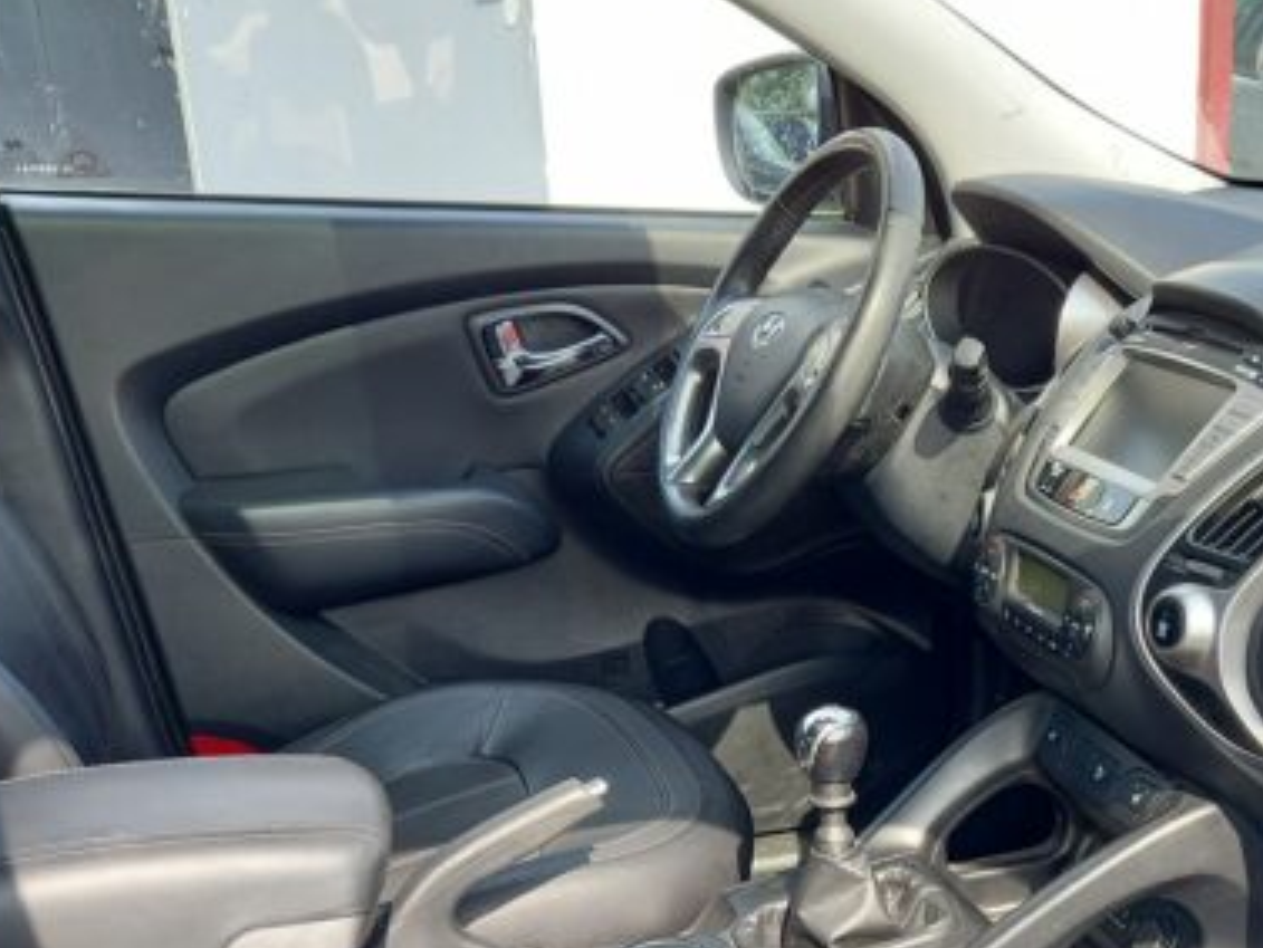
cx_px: 915
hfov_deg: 35.5
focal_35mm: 53
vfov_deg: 27.0
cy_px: 754
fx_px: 1934
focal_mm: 4.6
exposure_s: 1/100
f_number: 2
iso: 50
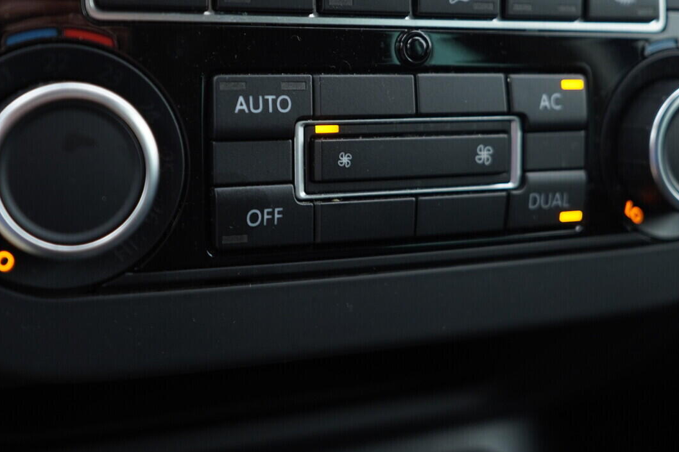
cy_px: 149
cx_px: 323
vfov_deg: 27.3
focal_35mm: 49
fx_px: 924
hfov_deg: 40.3
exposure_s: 1/40
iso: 250
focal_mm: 24
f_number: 2.8
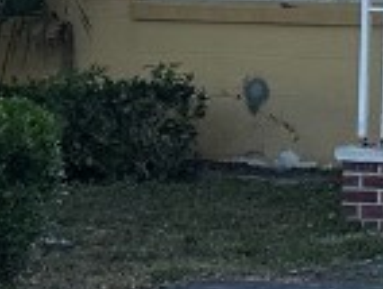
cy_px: -105
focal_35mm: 173
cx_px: 1184
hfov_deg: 9.0
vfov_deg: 8.5
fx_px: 1917
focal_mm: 6.86
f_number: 1.78
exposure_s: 1/1321
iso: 80
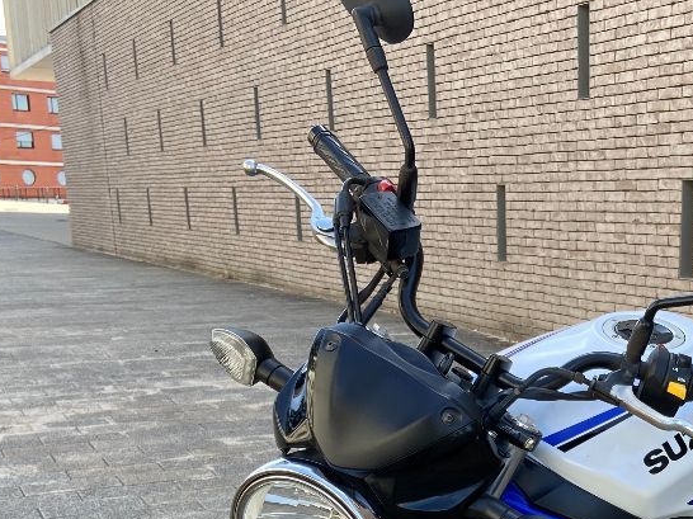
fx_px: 1221
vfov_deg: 22.8
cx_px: 651
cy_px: 546
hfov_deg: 30.0
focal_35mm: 61
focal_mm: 4.25
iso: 32
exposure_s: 1/209
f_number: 1.8
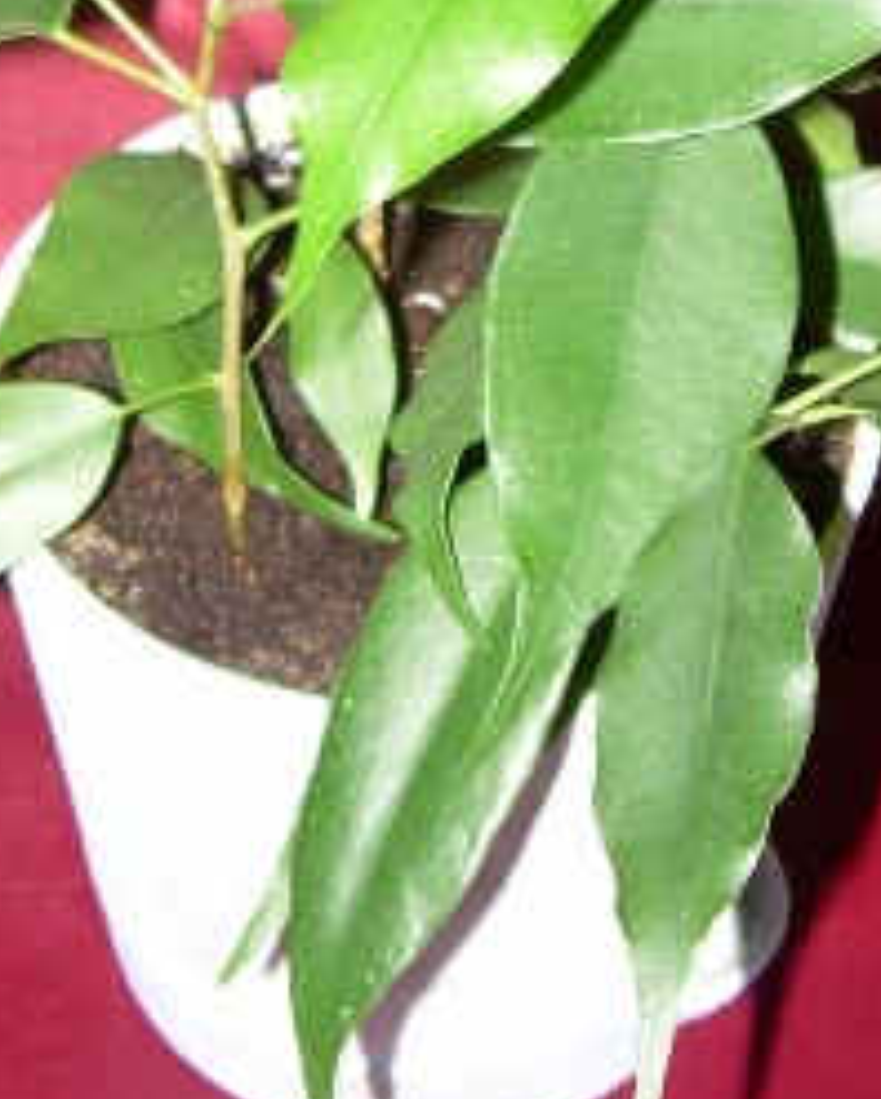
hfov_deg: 12.9
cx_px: 303
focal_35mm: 120
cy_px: 58
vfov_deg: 15.8
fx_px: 3906
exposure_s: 1/60
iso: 50
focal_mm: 6.3
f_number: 4.6
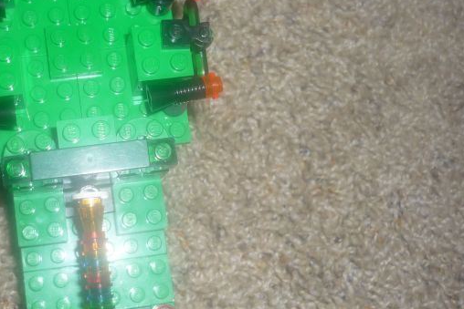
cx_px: 131
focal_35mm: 54
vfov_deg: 25.0
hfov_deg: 36.2
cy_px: 117
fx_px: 696
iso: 100
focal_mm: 5.5
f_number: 2.8
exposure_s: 1/30
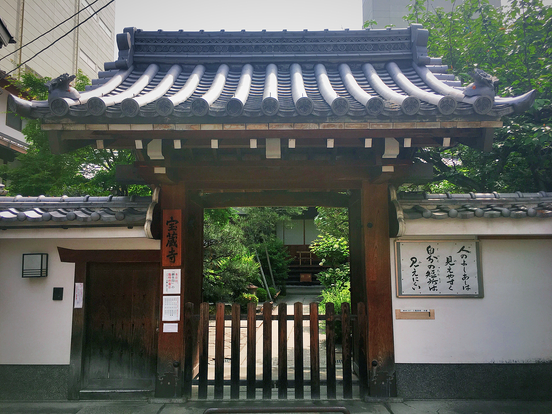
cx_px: 276
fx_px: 462
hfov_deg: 61.7
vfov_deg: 48.2
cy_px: 207
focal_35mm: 29
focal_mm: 4.15
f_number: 2.2
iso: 25
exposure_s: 1/699
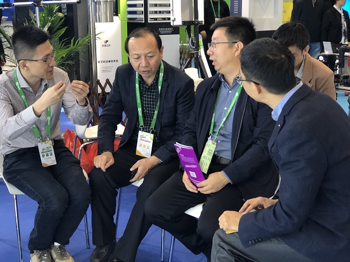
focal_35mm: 57
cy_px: 131
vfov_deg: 25.7
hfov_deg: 33.8
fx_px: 576
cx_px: 175
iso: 250
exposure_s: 1/33
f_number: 2.8
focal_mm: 6.6
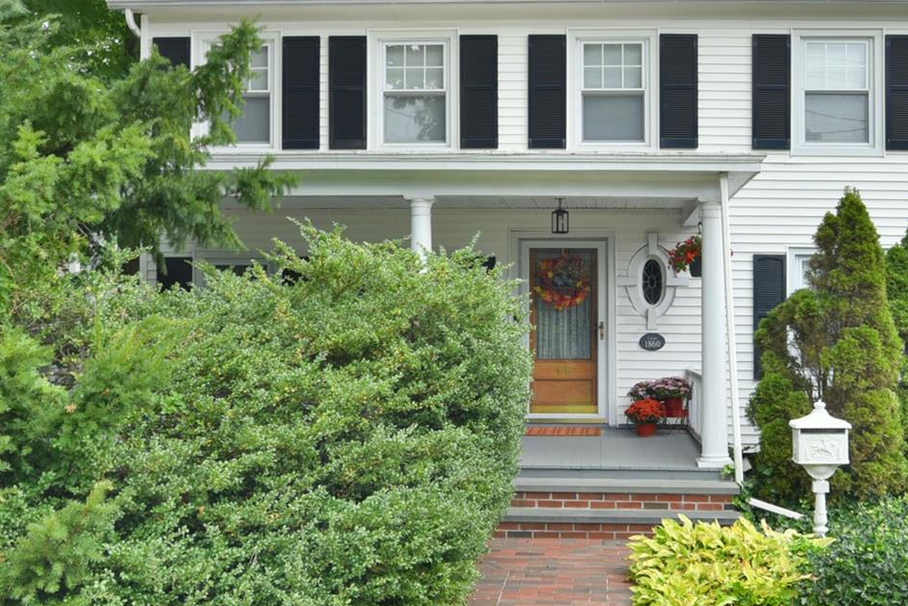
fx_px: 1034
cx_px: 568
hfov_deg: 47.0
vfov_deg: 32.6
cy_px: 343
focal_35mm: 41
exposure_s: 1/50
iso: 320
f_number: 9
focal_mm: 19
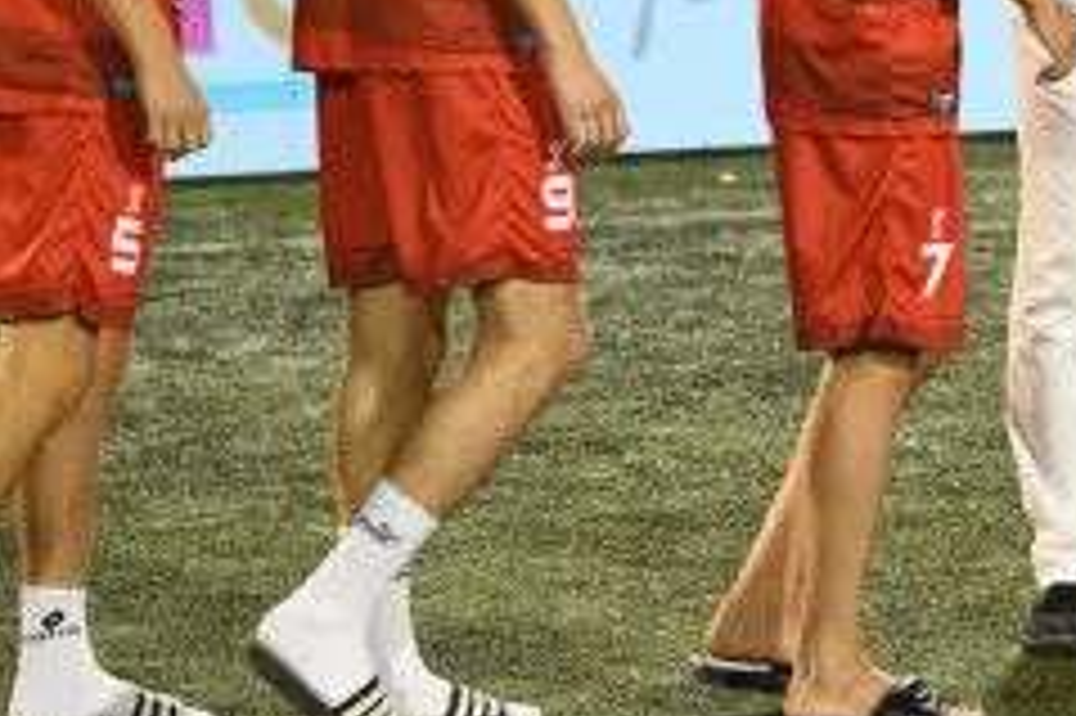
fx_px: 6660
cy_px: -272
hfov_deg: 9.2
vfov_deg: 6.1
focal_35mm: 223
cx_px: 1053
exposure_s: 1/160
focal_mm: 70
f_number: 2.8
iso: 4000
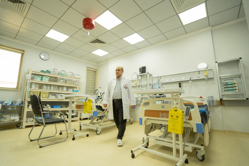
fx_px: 111
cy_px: 83
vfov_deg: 73.7
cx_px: 124
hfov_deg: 96.7
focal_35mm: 16
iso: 1000
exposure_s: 1/200
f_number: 4
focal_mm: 16
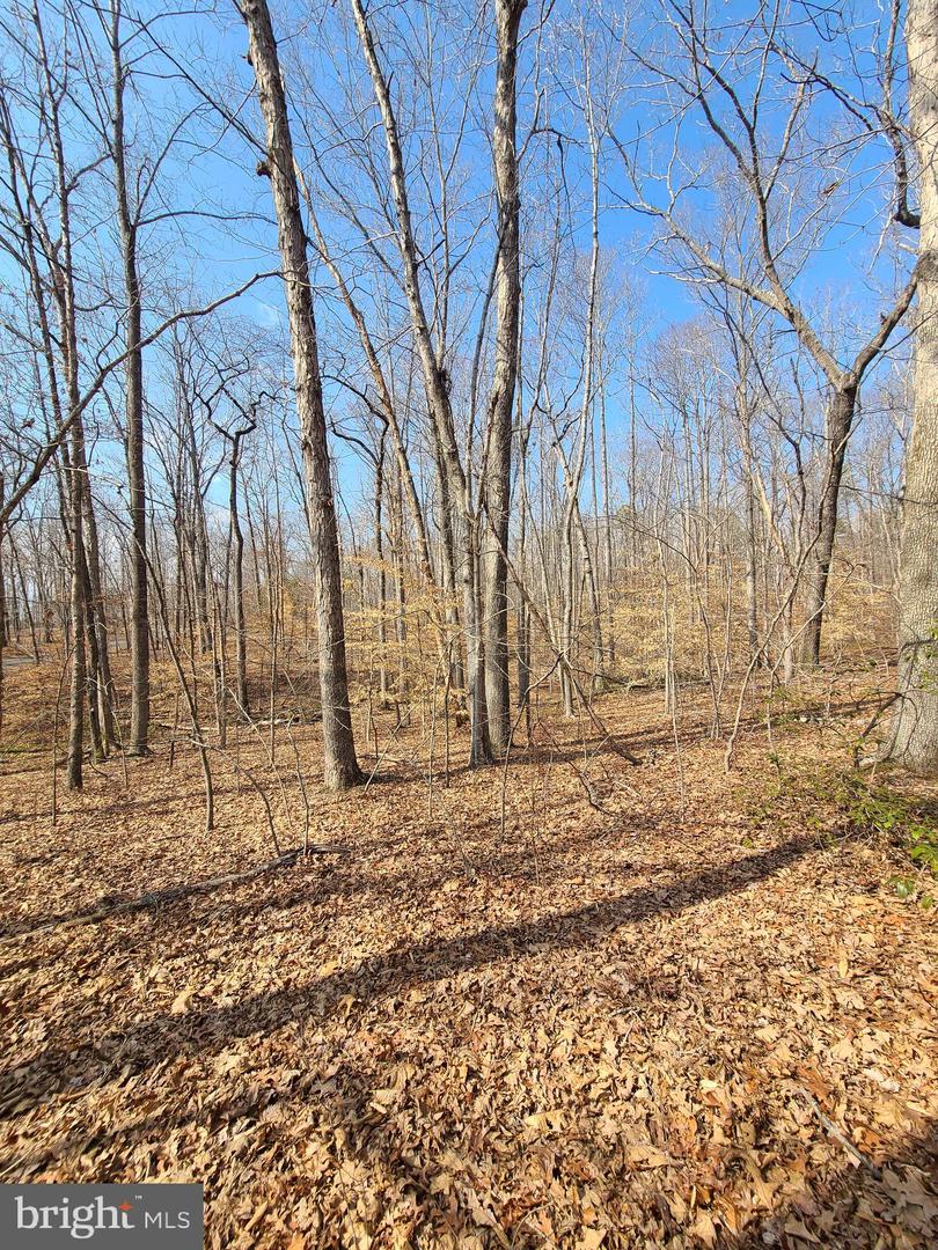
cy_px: 625
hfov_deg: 89.9
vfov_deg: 106.2
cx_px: 469
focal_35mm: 13
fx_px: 470
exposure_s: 1/775
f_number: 2.2
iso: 50
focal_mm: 2.2
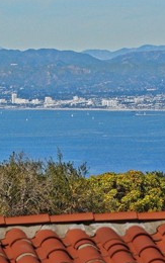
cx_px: 121
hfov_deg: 3.2
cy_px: 60
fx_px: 2965
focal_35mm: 413
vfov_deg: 5.1
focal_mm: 110
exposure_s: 1/800
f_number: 14
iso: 250
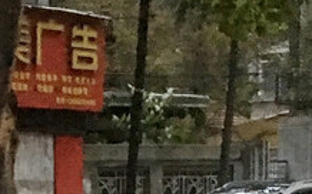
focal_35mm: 169
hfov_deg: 12.4
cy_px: 606
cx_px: 87
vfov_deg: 6.9
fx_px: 1436
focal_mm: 4.15
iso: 320
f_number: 2.2
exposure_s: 1/17
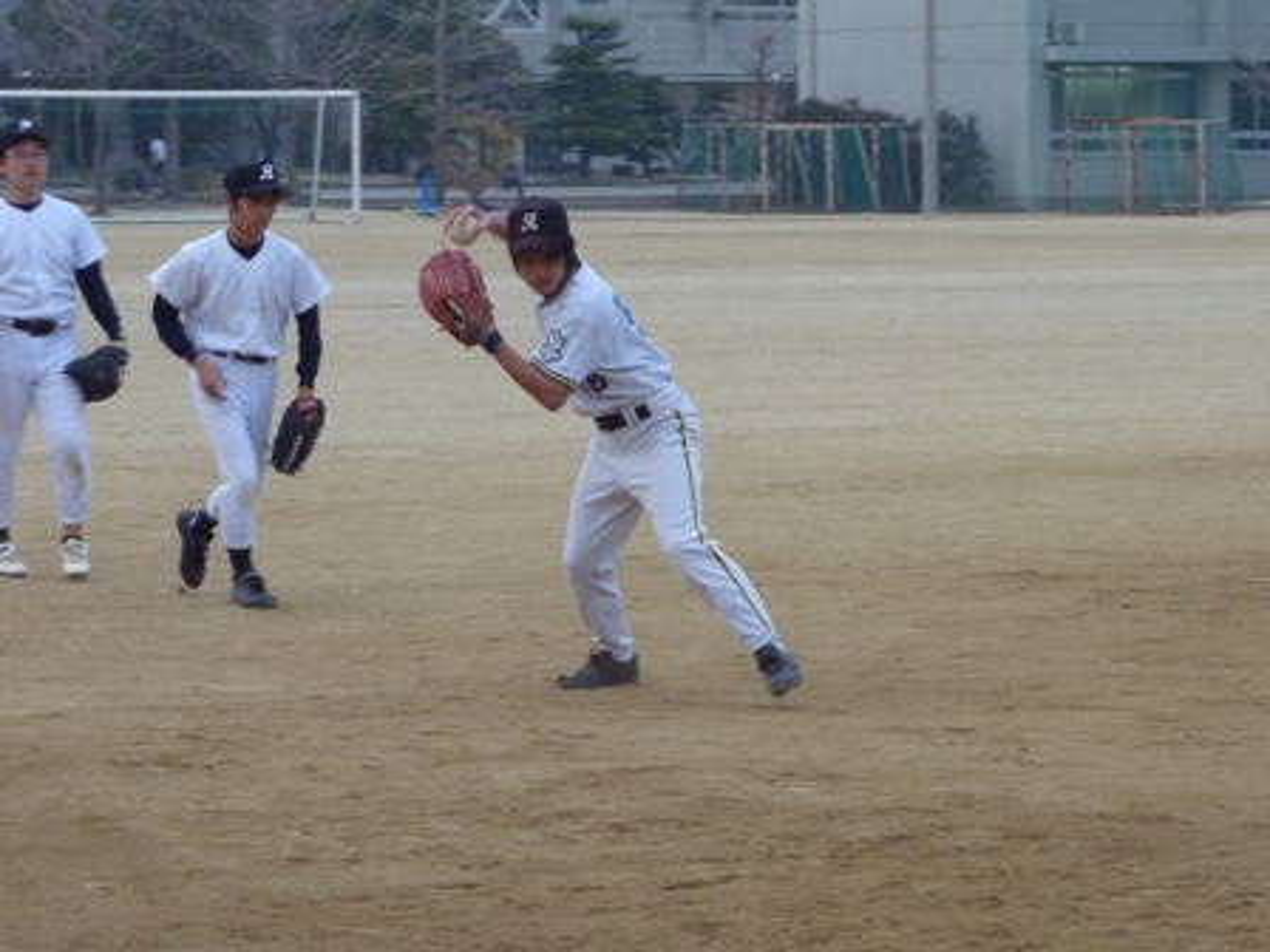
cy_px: 476
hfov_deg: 12.3
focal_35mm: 160
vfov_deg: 9.3
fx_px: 5870
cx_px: 635
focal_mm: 18.2
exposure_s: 1/100
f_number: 4.4
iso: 250
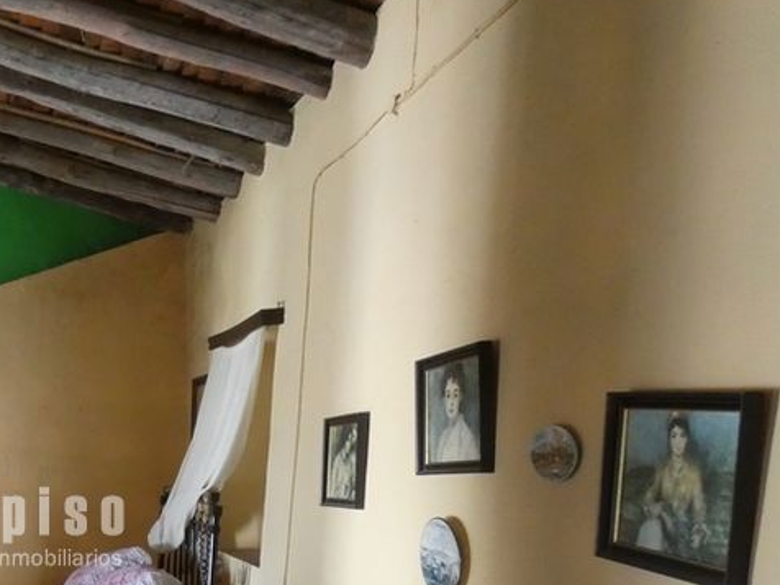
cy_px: 529
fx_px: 969
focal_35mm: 43
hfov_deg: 37.9
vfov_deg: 31.9
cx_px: -41
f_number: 2.8
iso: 640
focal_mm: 3.6
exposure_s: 1/60
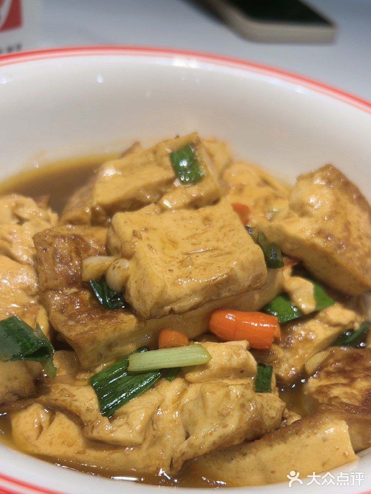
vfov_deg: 32.7
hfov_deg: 24.8
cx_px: 186
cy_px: 247
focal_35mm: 59
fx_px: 843
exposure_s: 1/266
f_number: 1.5
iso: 40
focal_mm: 5.7
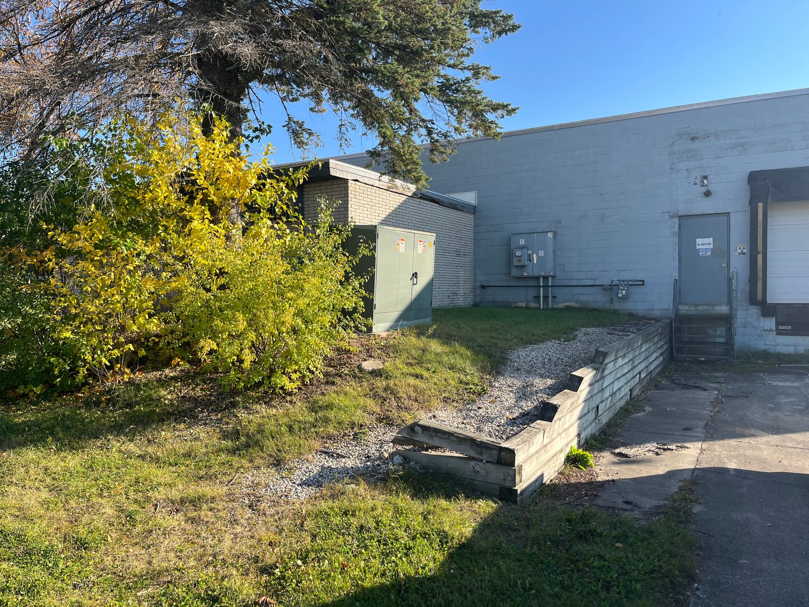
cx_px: 404
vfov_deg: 53.1
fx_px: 608
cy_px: 304
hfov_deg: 67.3
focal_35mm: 26
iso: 50
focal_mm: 5.1
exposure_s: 1/1355
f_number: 1.6
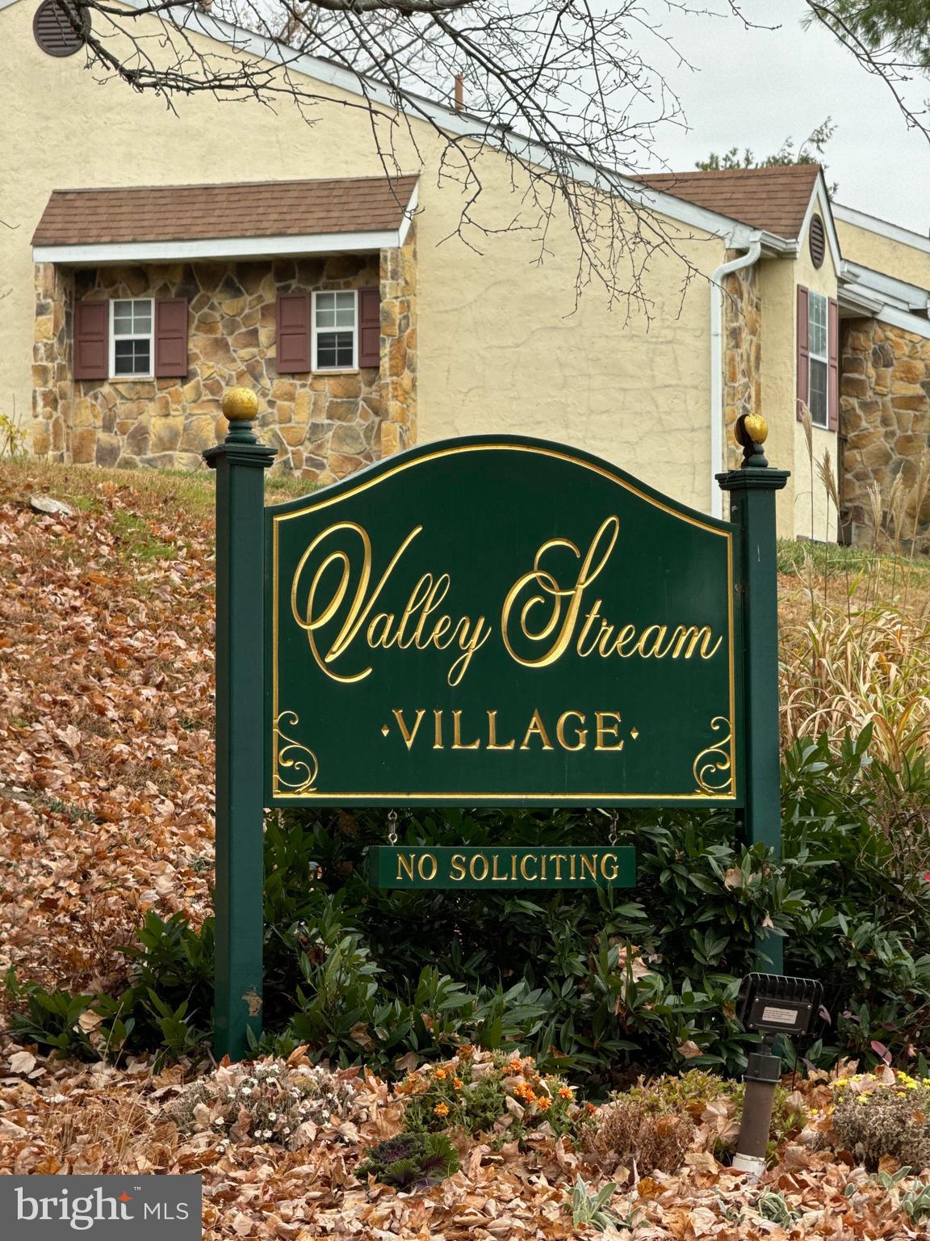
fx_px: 4299
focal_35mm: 120
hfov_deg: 12.3
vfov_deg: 16.4
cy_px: 620
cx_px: 465
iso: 50
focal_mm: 15.66
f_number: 2.8
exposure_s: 1/251
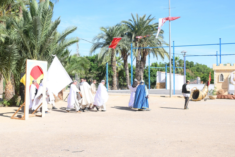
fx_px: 284
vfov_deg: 30.8
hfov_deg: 45.0
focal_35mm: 44
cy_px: 78
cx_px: 118
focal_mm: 29
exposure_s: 1/1600
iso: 800
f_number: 8
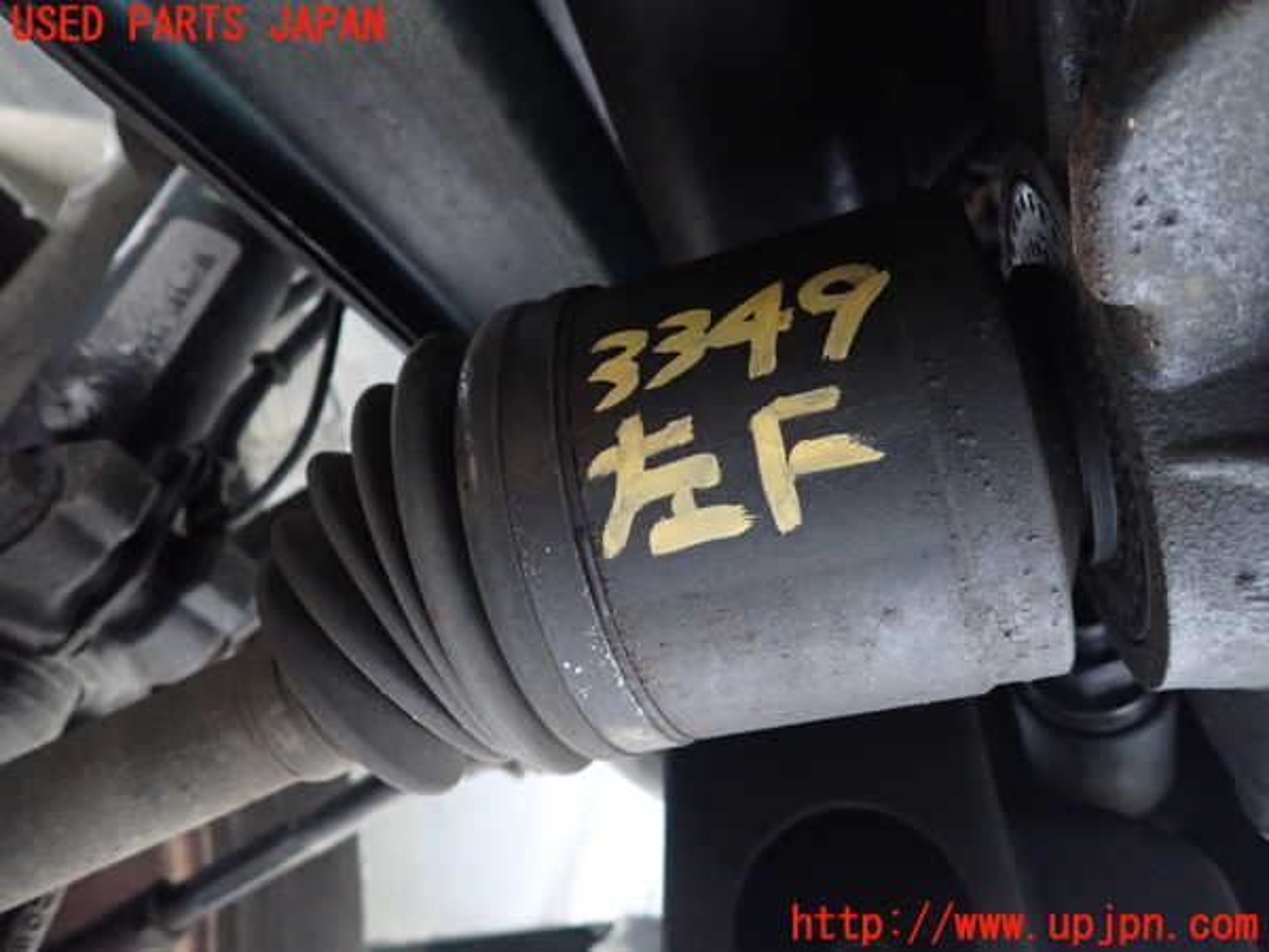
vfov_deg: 54.9
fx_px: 916
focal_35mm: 25
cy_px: 476
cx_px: 634
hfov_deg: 69.4
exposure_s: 1/20
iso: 800
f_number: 2
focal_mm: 4.5
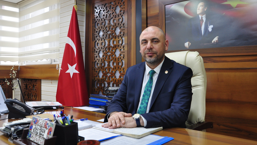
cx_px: 129
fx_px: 228
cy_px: 63
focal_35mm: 34
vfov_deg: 35.0
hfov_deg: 58.7
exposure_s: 1/20
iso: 640
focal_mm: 21
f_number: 6.3
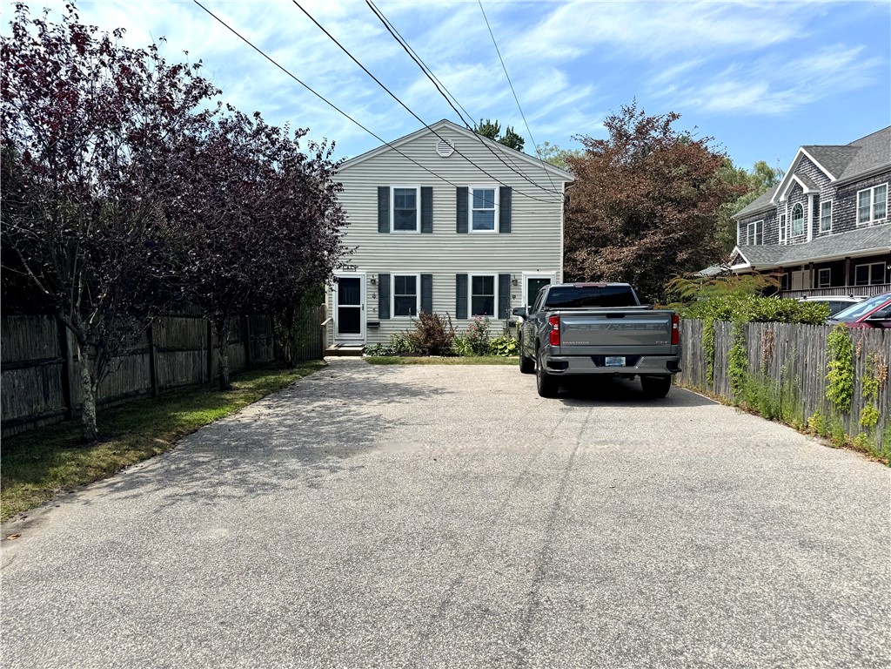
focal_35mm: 24
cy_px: 334
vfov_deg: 56.8
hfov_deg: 71.6
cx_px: 446
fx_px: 618
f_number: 1.78
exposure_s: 1/3802
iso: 80
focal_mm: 6.76
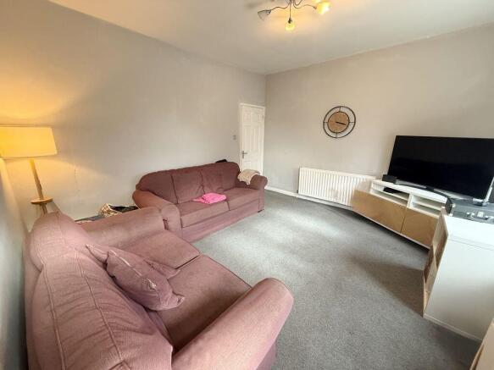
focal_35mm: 14
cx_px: 247
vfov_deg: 85.7
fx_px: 200
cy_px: 185
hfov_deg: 102.1
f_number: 2.2
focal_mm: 2.22
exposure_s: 1/50
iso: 250
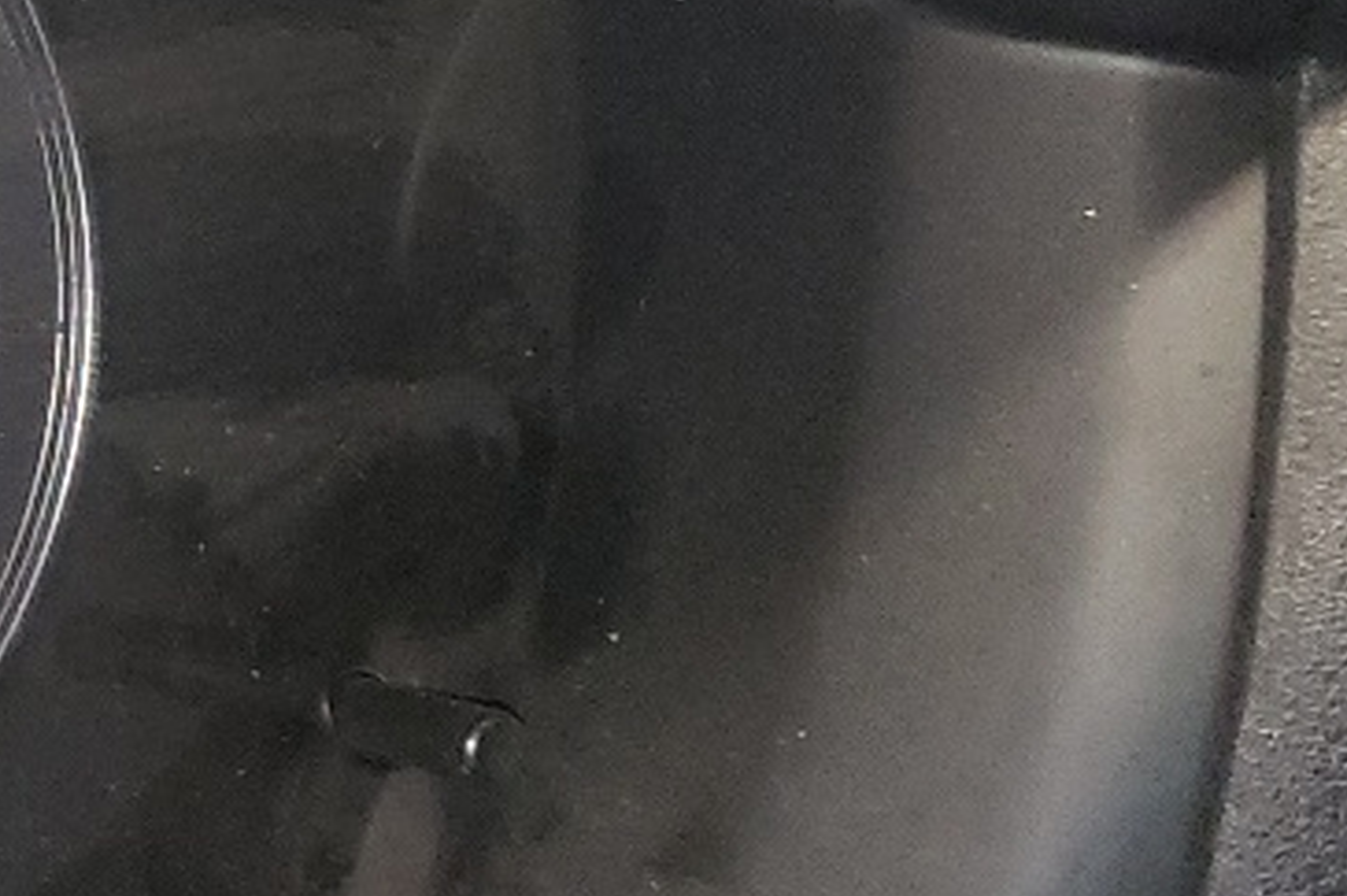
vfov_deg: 11.4
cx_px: -1328
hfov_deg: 14.4
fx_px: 4448
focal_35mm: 119
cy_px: -22
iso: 344
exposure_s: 1/30
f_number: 1.5
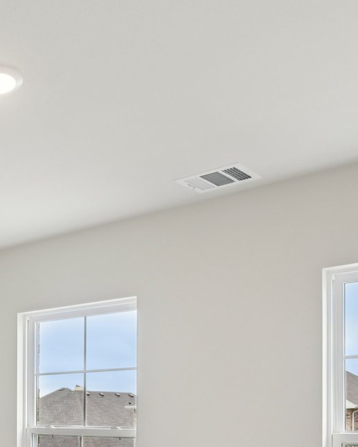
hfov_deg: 28.0
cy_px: 409
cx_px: -29
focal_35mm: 50
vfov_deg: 35.3
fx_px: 655
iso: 400
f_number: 8
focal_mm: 16.5
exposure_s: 1/80
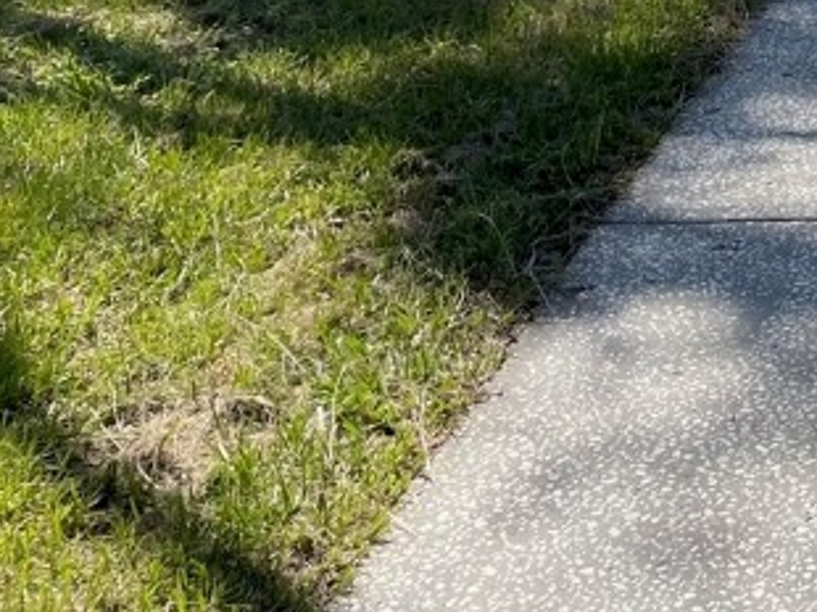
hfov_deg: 19.4
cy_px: -372
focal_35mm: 86
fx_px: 2028
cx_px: 1281
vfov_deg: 15.5
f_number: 1.6
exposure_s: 1/2564
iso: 32
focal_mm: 4.2
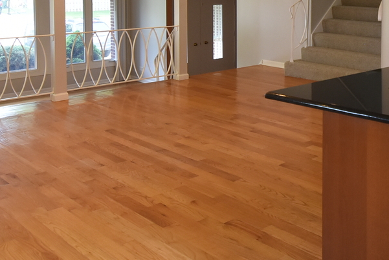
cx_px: 379
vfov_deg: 28.6
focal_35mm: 44
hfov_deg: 39.5
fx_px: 480
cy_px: 5
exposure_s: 1/100
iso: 800
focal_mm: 11
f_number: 5
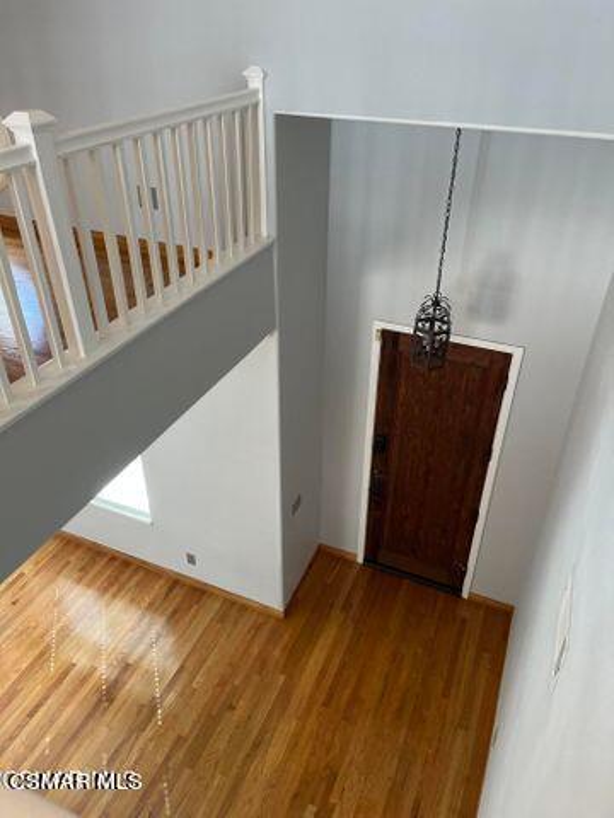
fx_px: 615
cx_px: 307
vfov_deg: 67.3
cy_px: 409
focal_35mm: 26
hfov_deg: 53.1
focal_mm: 5.1
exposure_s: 1/120
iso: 125
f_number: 1.6
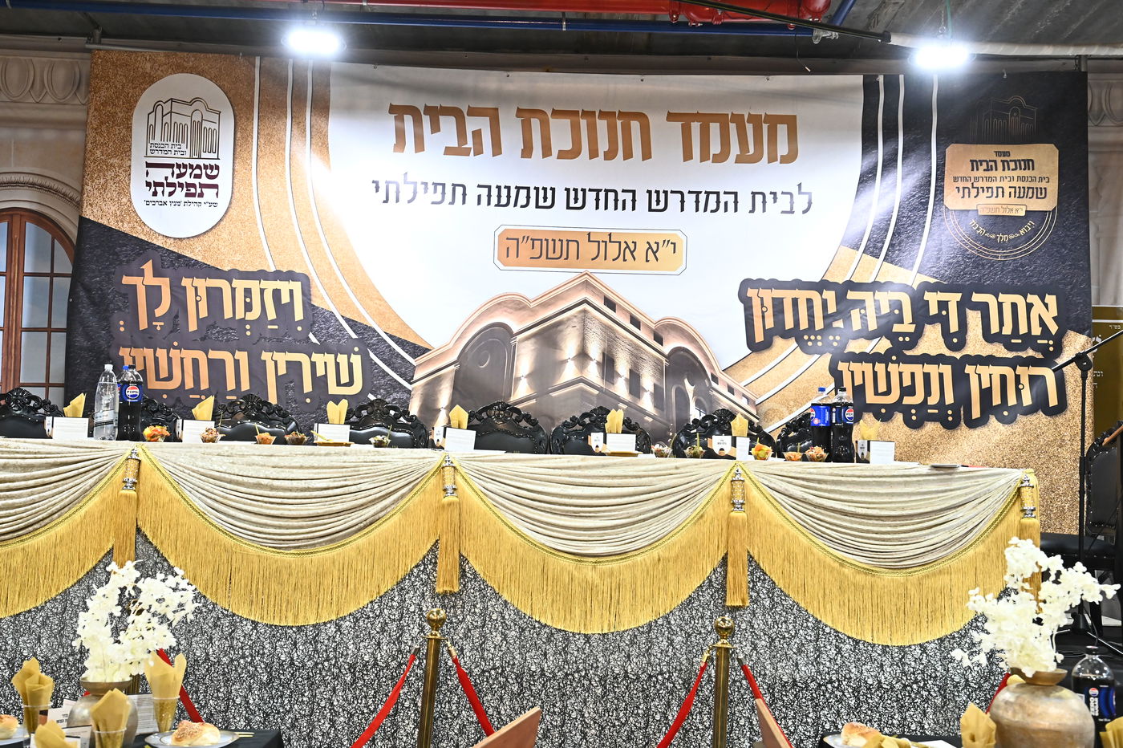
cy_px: 374
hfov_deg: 42.8
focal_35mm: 46
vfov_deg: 29.2
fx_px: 1434
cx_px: 562
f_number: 7.1
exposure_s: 1/160
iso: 3200
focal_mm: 46
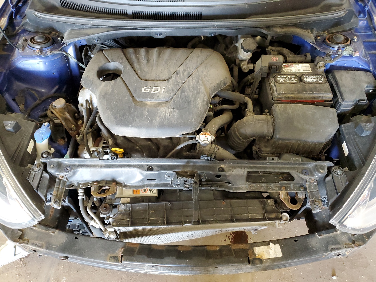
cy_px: 141
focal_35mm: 26
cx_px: 188
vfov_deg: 53.1
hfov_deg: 67.3
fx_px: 282
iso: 305
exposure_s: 1/30
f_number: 1.5
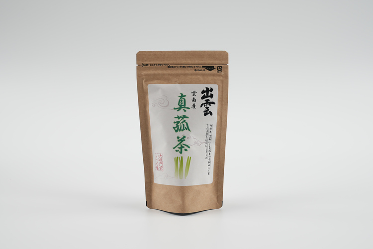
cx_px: 186
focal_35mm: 51
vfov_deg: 26.5
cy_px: 124
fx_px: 529
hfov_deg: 38.9
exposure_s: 1/100
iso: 125
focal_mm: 51
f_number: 10
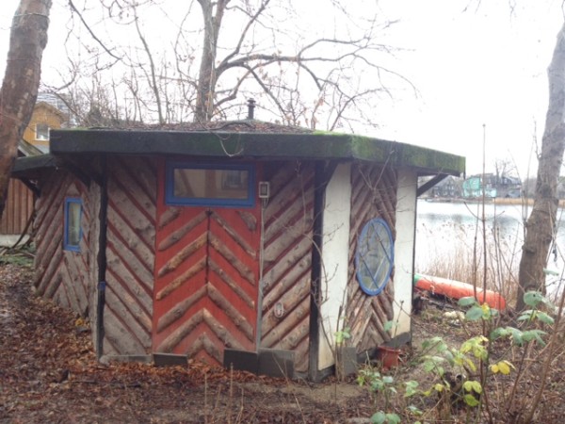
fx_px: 571
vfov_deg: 40.7
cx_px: 282
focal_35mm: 35
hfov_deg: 52.6
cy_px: 212
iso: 64
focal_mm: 4.28
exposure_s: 1/20
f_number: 2.4
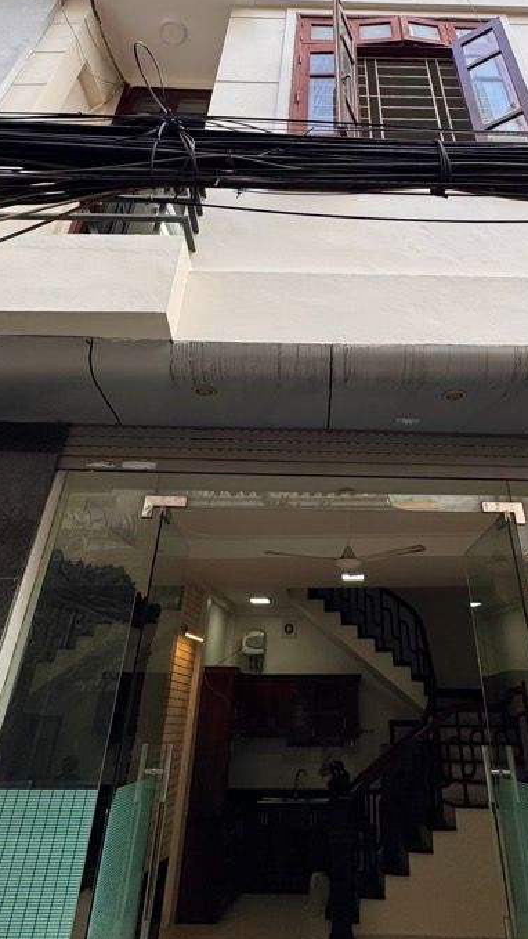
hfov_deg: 49.1
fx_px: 572
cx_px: 323
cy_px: 236
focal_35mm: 23
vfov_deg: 73.3
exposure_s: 1/257
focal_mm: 2.22
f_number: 2.2
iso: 40
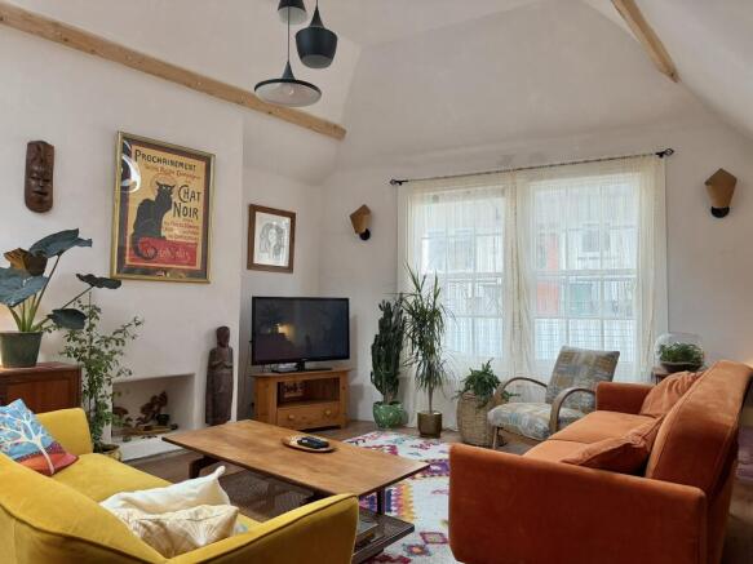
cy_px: 282
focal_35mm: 24
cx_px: 376
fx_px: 522
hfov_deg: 71.6
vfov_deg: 56.8
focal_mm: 6.76
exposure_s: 1/100
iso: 250
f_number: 1.78
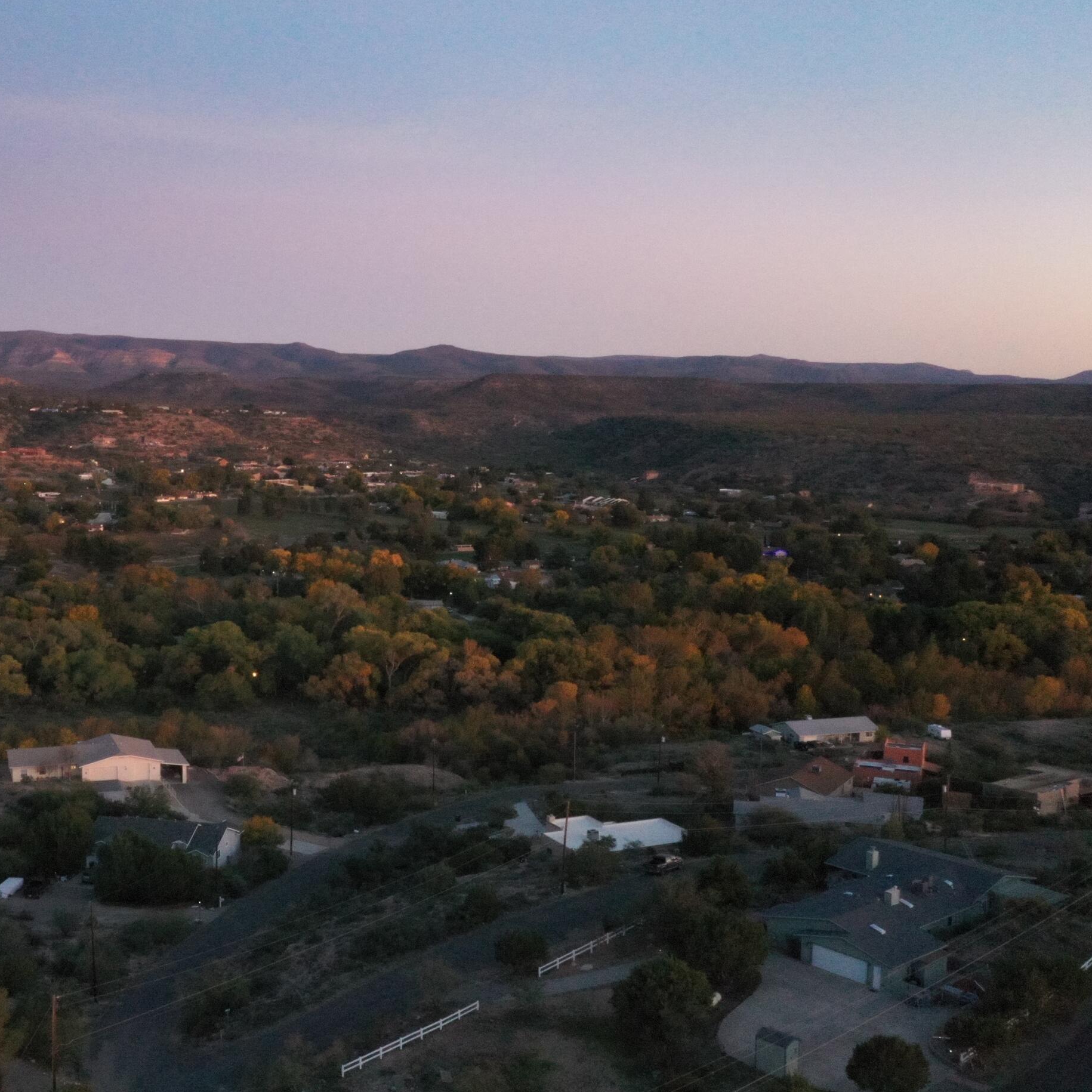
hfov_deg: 42.1
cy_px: 573
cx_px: 346
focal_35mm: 39
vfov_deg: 42.8
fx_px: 1392
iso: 3200
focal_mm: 10.26
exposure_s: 1/4
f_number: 11
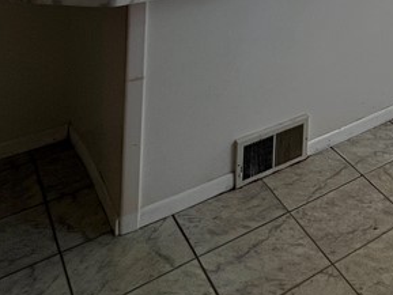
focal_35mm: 46
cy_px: -155
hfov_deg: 32.2
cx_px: 499
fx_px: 522
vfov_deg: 24.2
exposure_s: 1/215
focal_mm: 1.57
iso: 32
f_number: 1.8
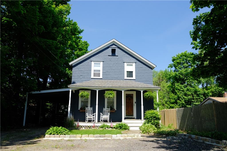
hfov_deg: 67.4
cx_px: 114
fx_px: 170
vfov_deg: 47.9
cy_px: 76
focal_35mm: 27
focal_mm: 18
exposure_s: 1/1900
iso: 200
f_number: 2.8
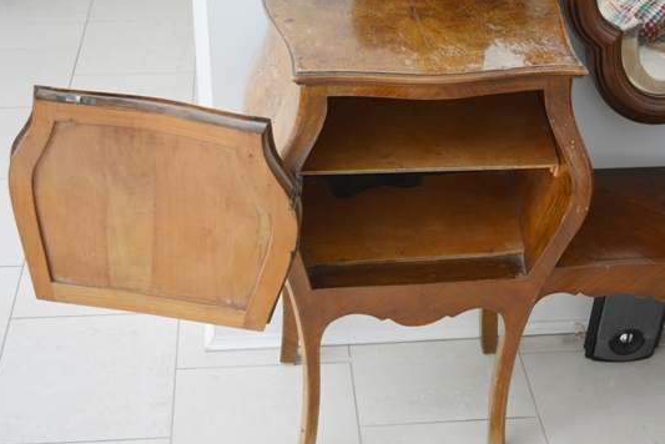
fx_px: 998
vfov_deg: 25.1
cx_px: 371
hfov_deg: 36.8
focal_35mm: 54
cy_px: 226
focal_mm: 32
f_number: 4.8
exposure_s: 1/60
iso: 400
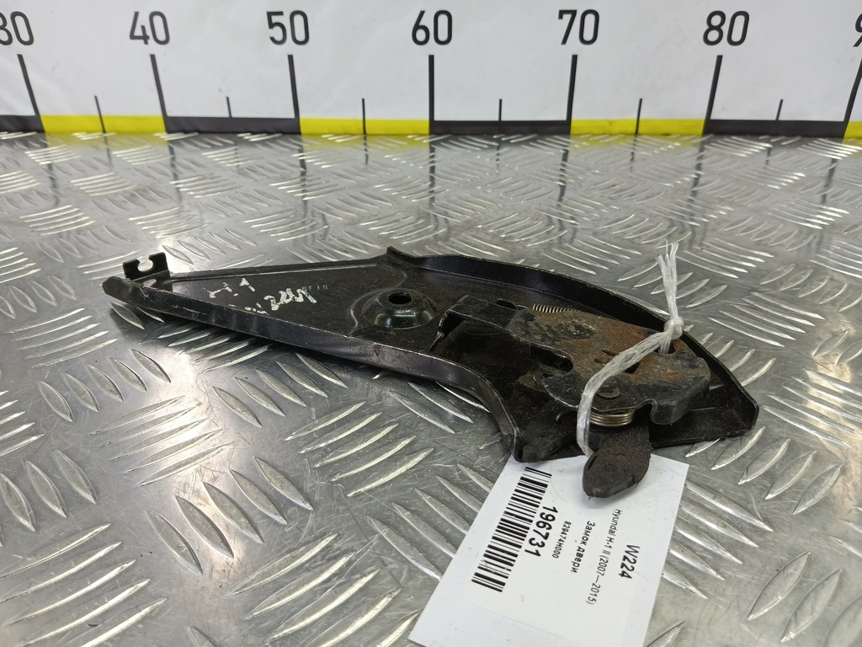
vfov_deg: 58.9
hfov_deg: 73.9
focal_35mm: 23
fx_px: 573
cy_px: 324
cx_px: 431
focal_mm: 4.11
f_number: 1.6
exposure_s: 1/50
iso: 130
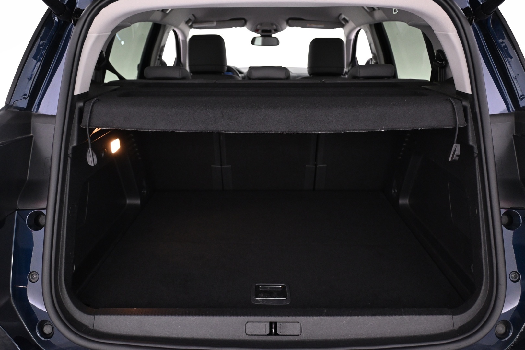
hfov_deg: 63.2
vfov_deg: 44.6
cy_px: 175
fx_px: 427
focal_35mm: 29
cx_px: 262
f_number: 3.8
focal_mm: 19.5
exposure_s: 1/30
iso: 1600
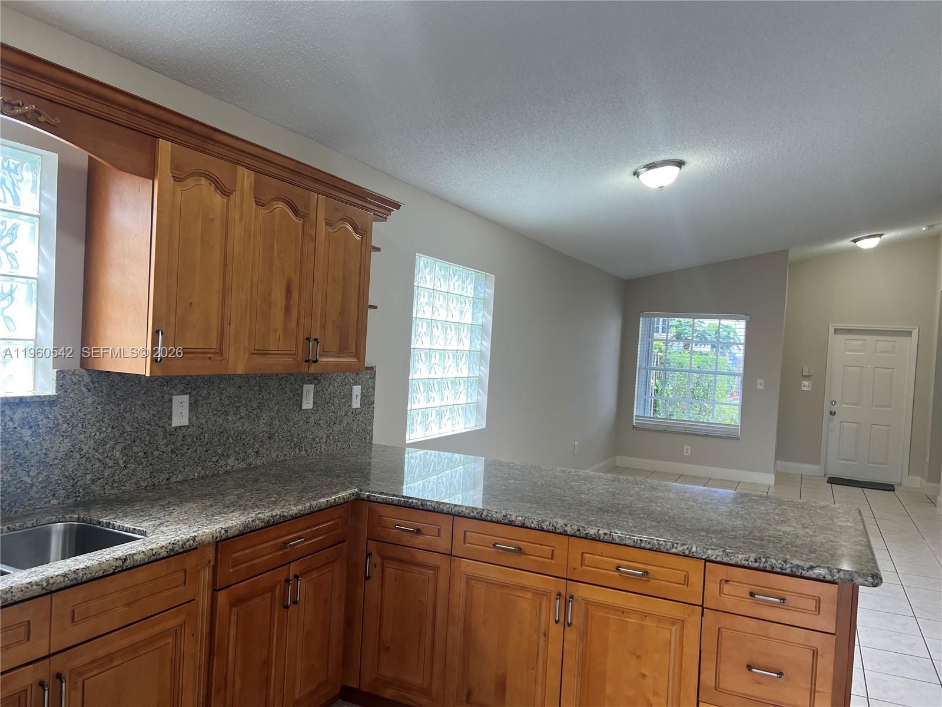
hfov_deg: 67.3
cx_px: 471
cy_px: 354
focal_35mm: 26
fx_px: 708
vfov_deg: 53.1
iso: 100
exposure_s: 1/120
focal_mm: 5.7
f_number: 1.5
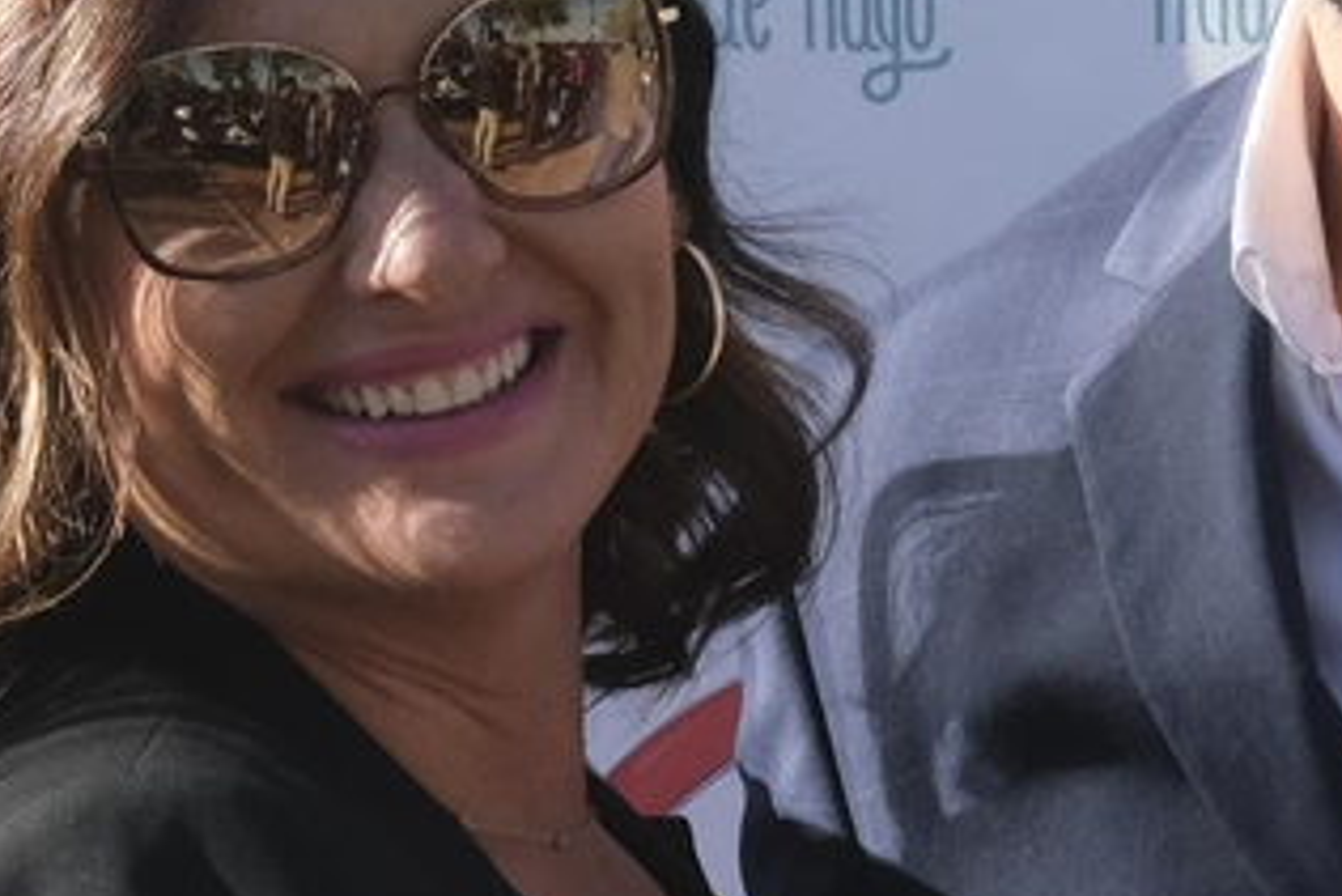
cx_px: 1983
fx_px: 19579
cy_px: 563
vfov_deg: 2.6
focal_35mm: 525
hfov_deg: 3.9
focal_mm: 55
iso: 800
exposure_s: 1/640
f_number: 8
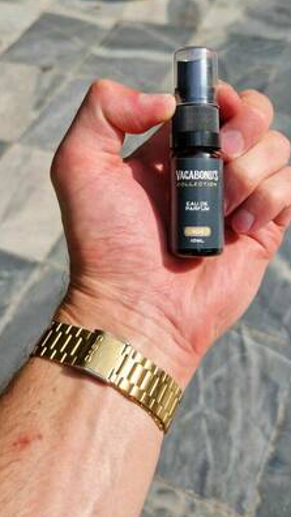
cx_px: 207
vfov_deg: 51.8
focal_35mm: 38
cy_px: 174
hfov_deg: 30.8
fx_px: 521
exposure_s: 1/774
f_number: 1.8
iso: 50
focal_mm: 5.4
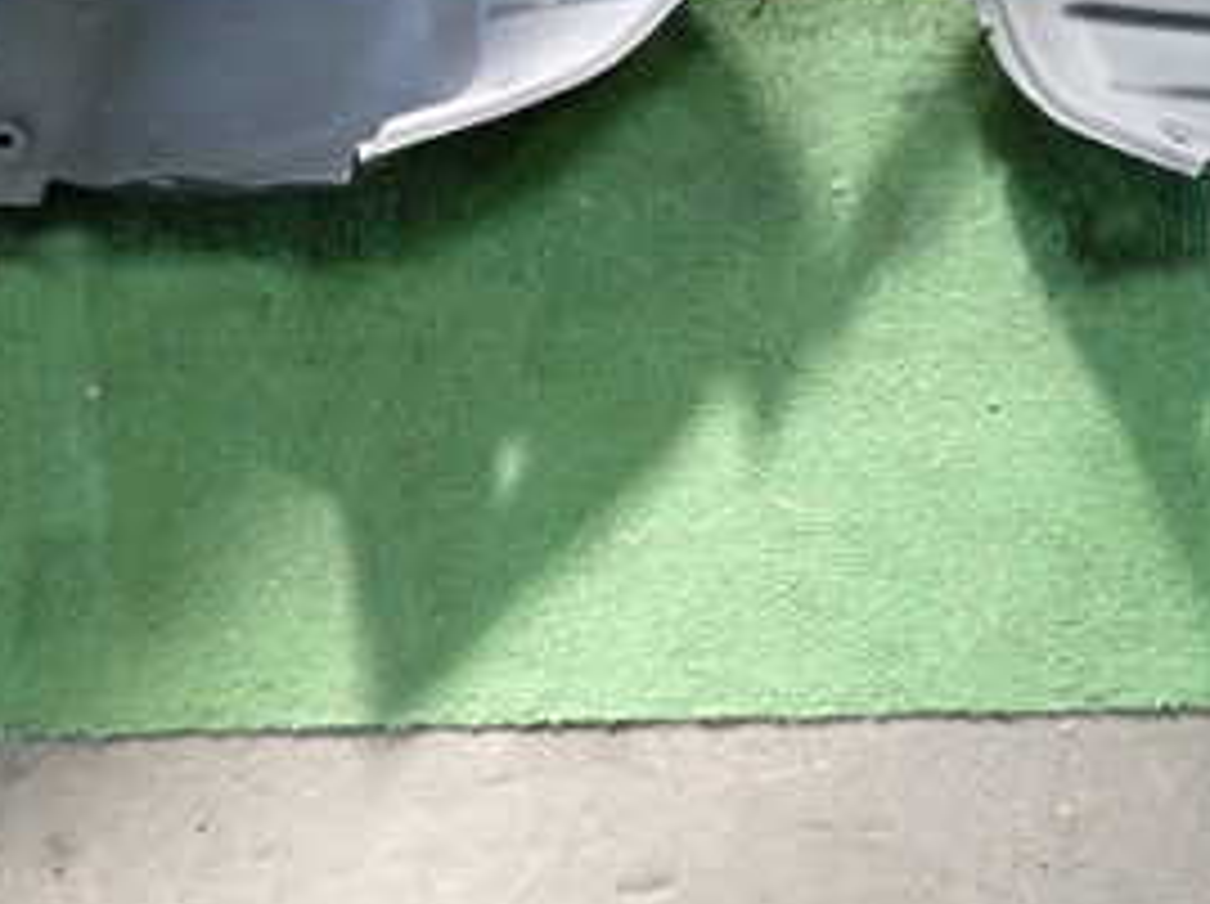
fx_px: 2339
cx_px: 1102
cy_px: -27
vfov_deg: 21.0
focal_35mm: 67
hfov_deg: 27.9
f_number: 2.3
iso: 320
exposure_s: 1/30
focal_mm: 5.4
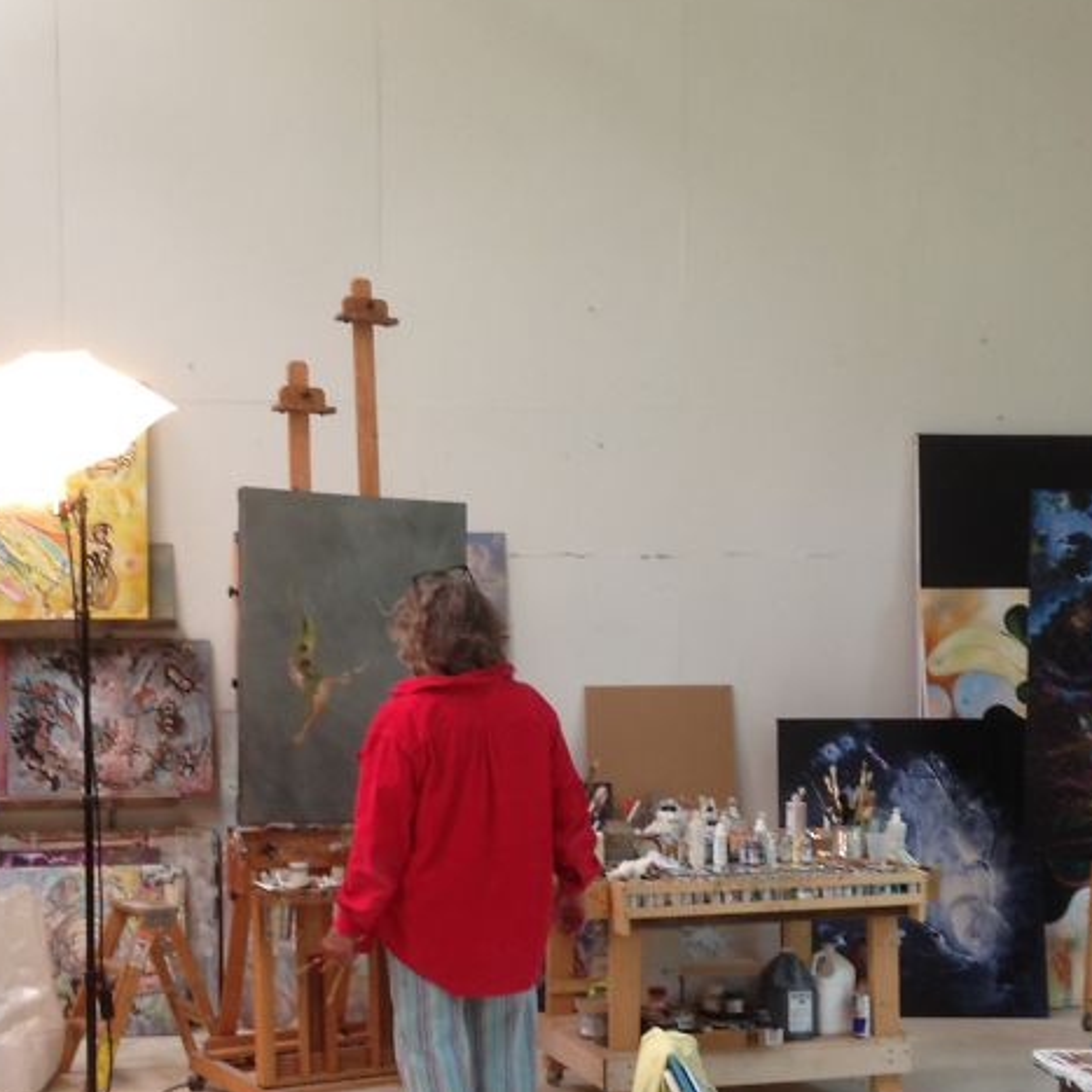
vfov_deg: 30.9
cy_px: 699
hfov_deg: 31.0
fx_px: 1963
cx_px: 472
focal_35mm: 55
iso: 64
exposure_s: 1/20
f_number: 2.4
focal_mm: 4.12
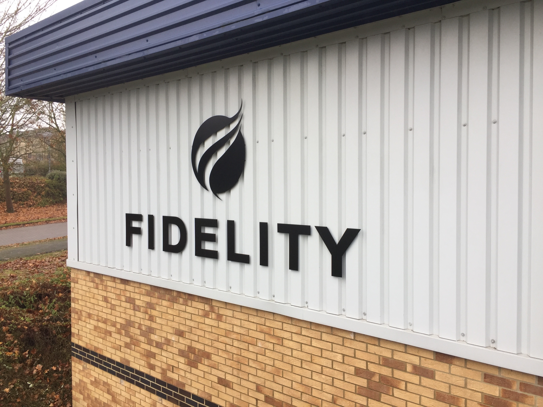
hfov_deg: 61.7
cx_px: 272
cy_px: 204
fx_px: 455
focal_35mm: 29
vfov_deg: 48.2
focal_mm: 4.15
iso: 32
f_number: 2.2
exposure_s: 1/100
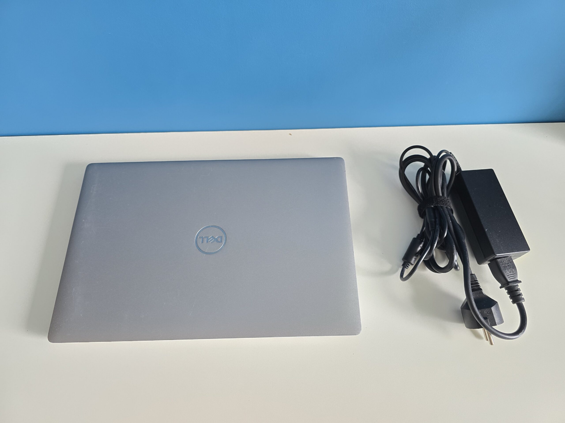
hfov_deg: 73.9
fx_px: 375
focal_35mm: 23
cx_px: 282
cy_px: 212
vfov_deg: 58.9
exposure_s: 1/100
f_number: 1.7
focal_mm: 6.3
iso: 320
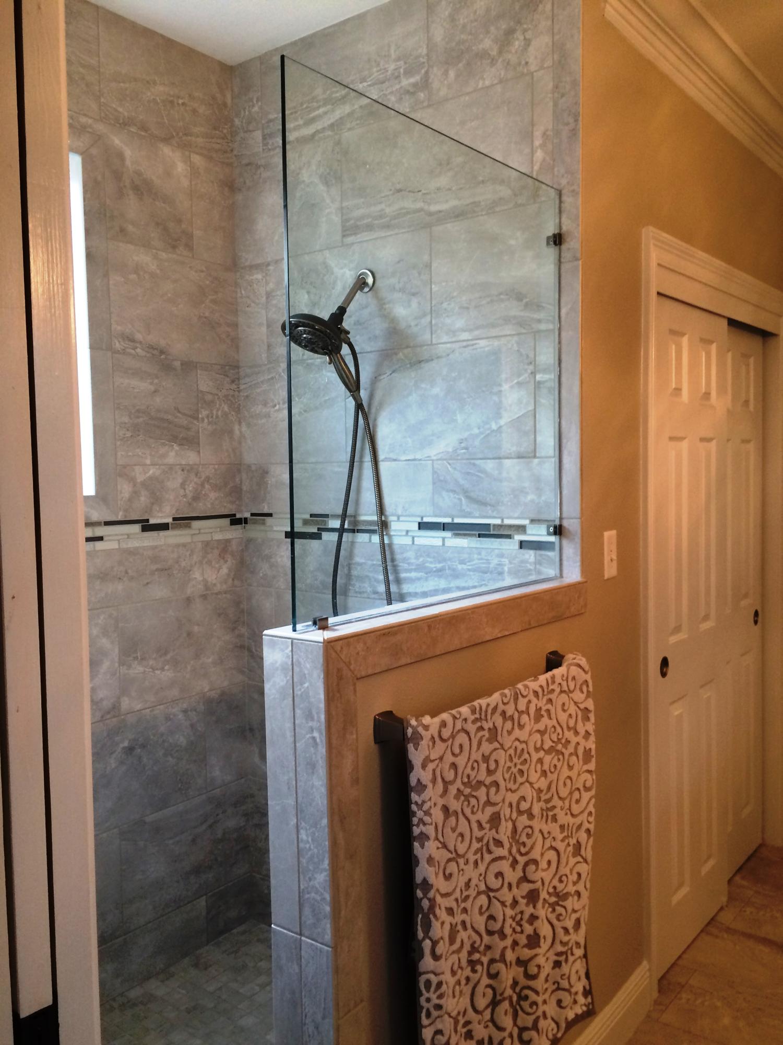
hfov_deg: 48.2
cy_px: 522
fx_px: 875
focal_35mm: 29
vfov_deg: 61.7
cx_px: 392
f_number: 2.2
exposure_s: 1/30
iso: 100
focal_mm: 4.15
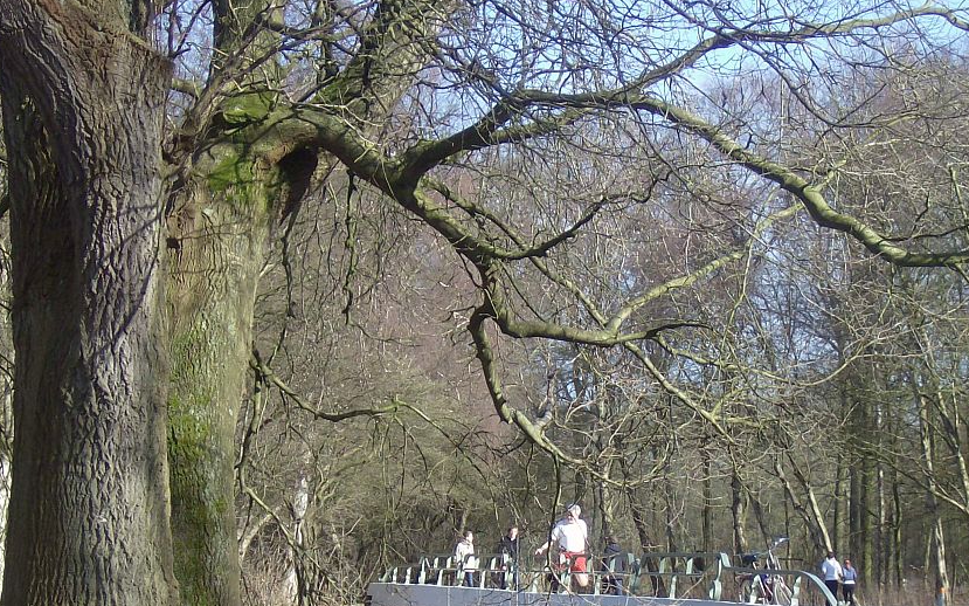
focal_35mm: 111
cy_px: 403
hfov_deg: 18.8
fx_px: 2931
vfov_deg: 11.8
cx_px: 491
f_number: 4.2
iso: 100
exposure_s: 1/368
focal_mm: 14.1
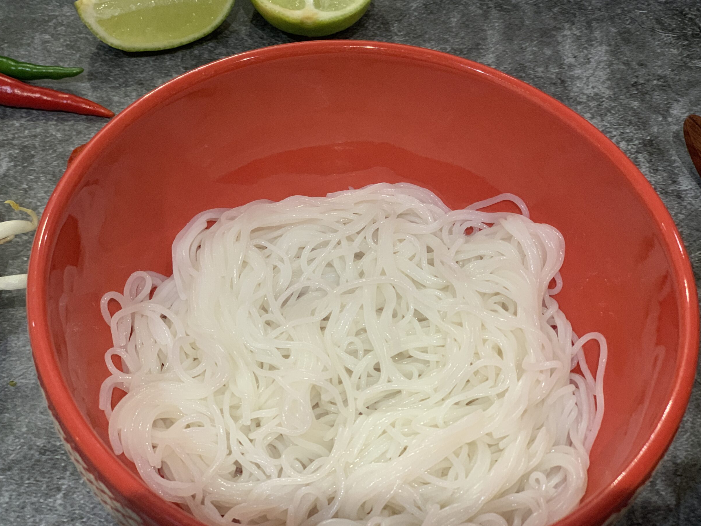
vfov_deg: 26.6
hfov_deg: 34.9
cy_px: 250
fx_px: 1114
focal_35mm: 55
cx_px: 340
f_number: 2.4
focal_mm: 6
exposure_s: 1/50
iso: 160
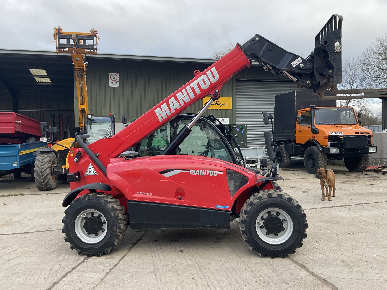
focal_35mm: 29
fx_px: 324
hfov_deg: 61.7
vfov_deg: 48.2
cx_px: 194
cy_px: 145
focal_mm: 3
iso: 16
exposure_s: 1/231
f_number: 1.8
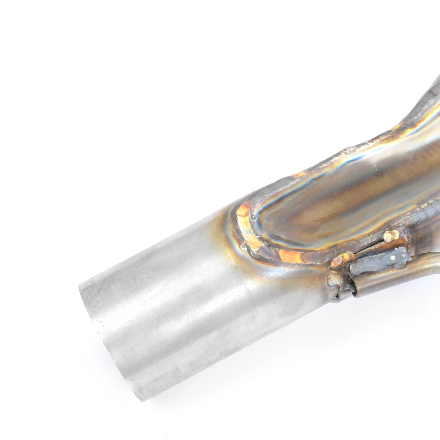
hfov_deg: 13.0
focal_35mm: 134
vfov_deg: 13.0
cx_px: 321
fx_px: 1927
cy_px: 220
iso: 2000
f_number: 8
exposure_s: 1/200
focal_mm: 70
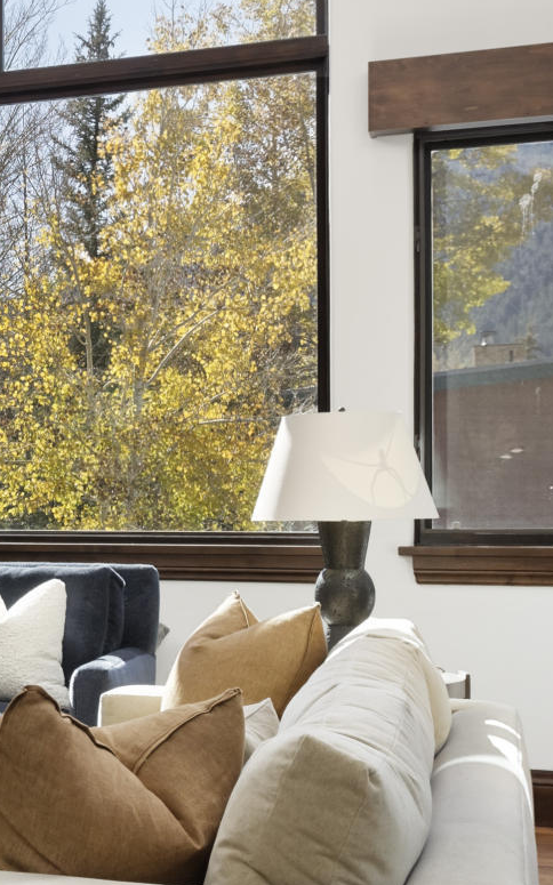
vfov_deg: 27.4
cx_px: -404
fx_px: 1810
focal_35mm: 75
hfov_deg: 15.3
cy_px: 525
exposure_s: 1/200
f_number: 7.1
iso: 500
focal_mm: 19
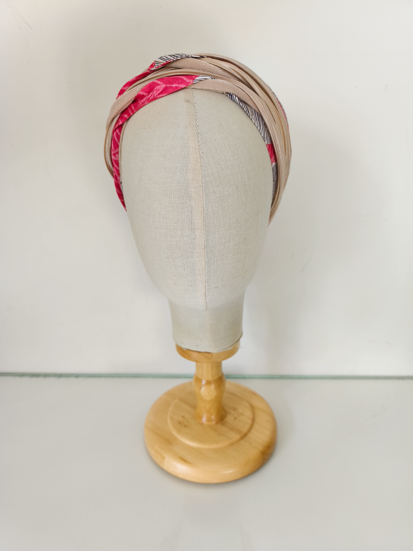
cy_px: 276
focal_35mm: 23
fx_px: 366
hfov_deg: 58.9
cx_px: 206
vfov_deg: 73.9
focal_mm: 6.14
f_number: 1.65
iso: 50
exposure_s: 1/50
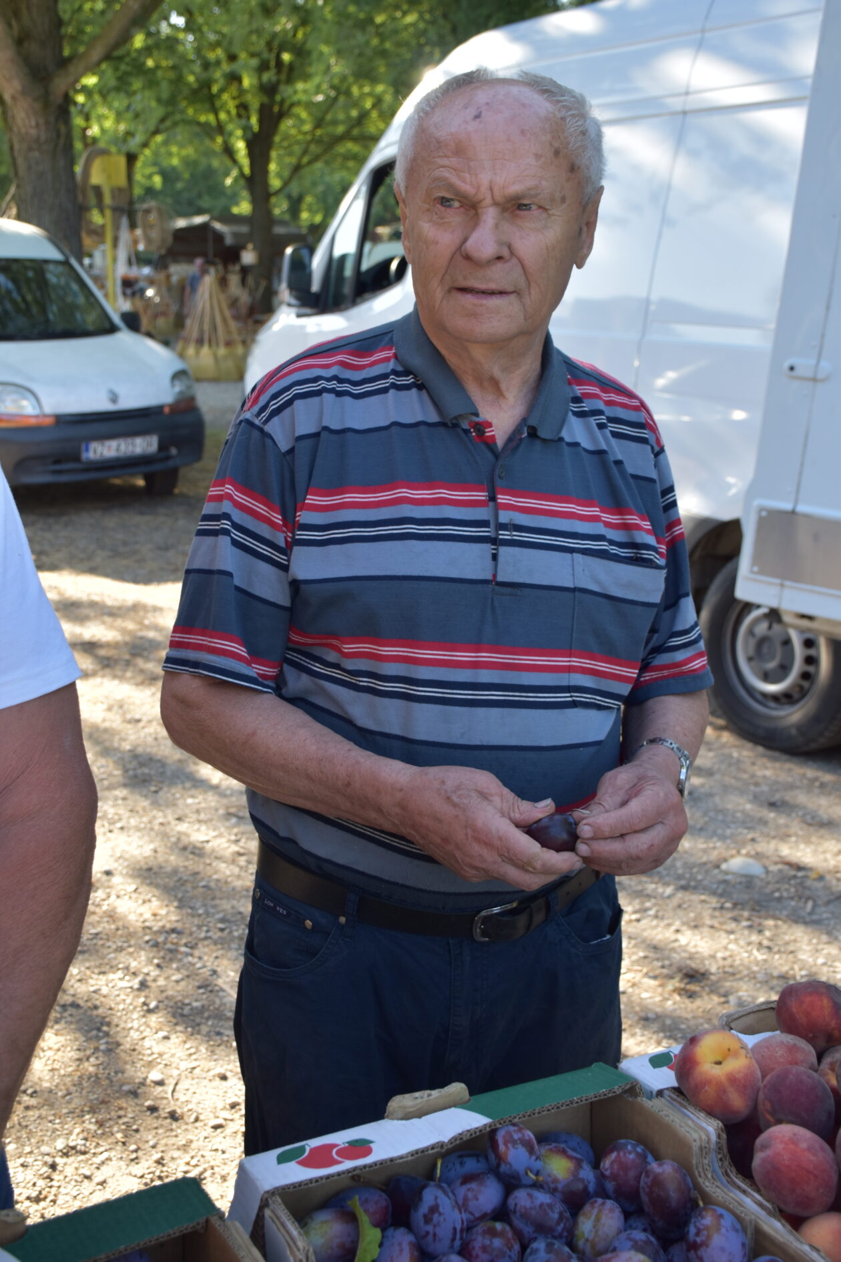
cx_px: 420
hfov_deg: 33.0
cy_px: 631
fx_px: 1419
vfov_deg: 47.9
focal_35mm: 40
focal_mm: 27
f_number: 5.6
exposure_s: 1/125
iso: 200
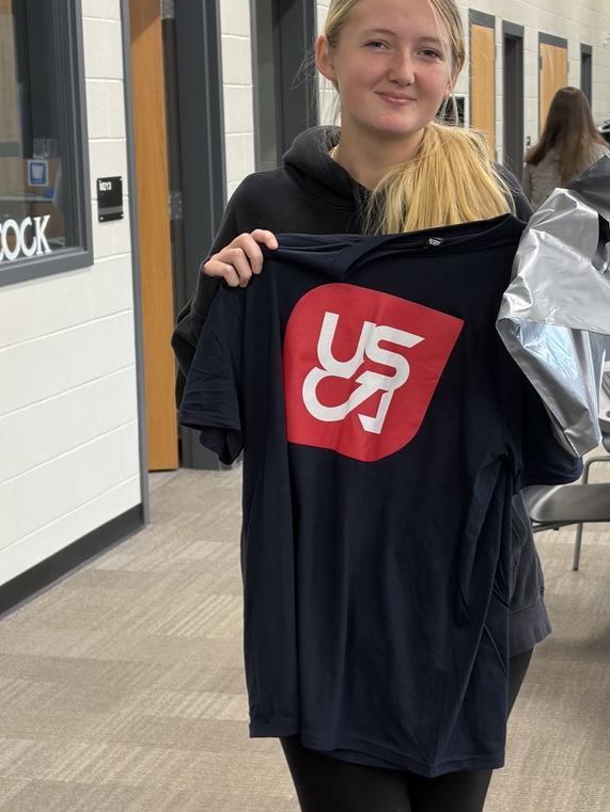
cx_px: 384
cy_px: 332
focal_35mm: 70
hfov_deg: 21.0
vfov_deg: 27.7
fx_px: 1644
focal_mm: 5.96
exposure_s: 1/60
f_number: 1.6
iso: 100
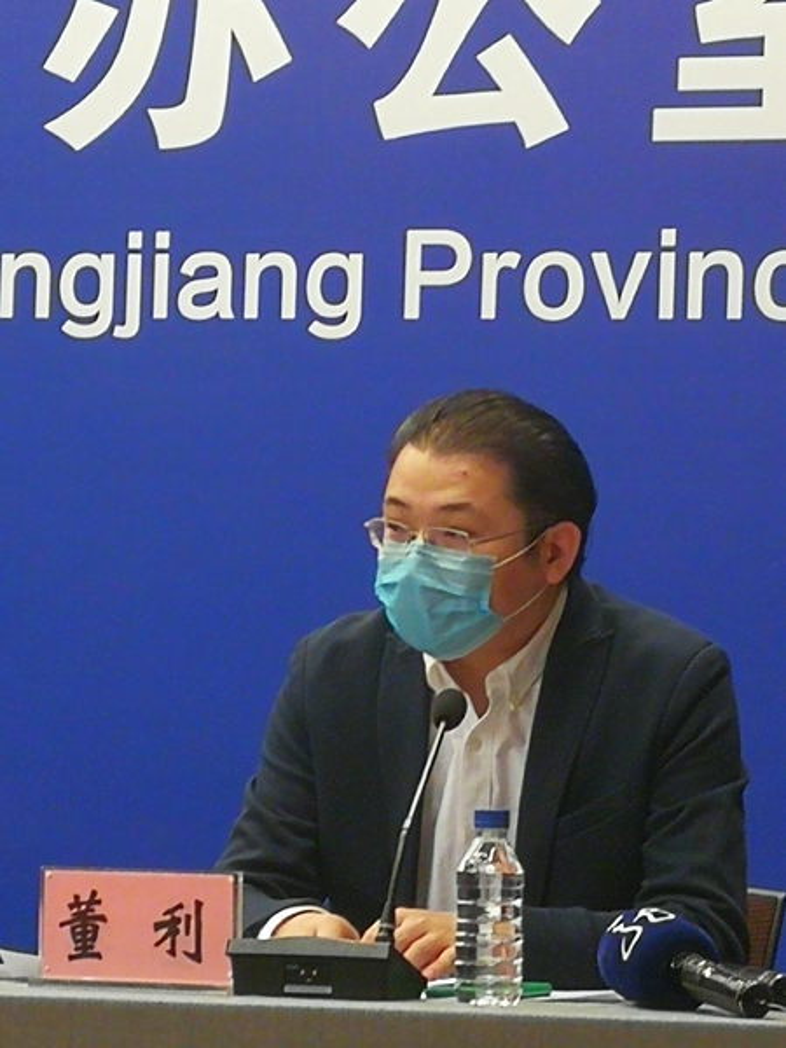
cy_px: 524
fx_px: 5026
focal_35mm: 166
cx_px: 393
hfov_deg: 8.9
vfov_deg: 11.9
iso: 200
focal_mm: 3.95
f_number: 2.2
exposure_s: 1/50
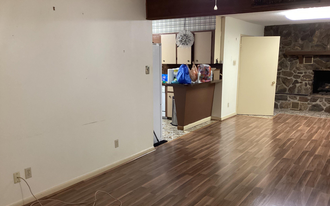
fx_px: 297
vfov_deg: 38.2
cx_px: 165
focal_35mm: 33
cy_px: 123
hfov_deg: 58.1
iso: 250
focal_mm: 3.3
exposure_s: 1/40
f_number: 2.4
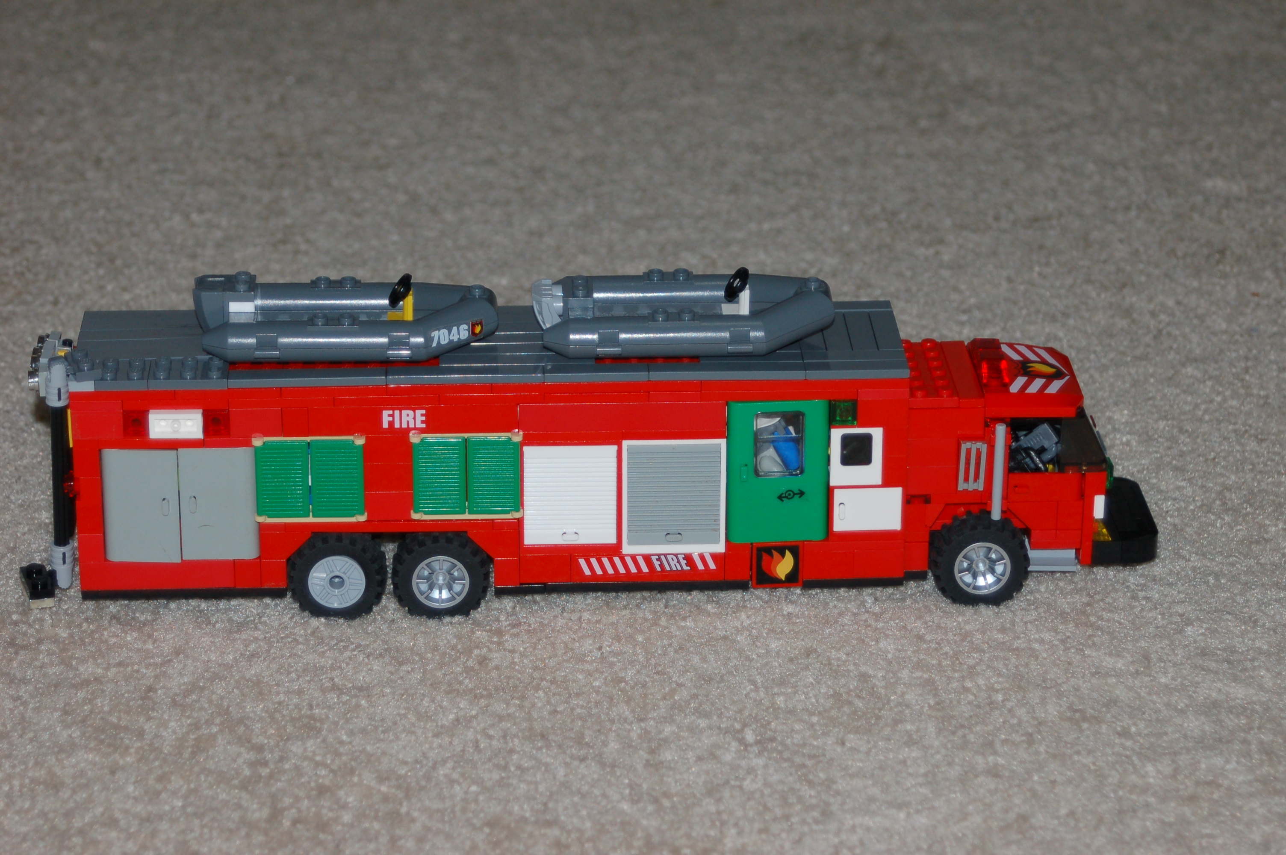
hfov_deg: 19.5
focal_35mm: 105
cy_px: 428
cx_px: 643
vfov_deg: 13.0
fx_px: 3747
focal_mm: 70
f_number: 5.6
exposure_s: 1/60
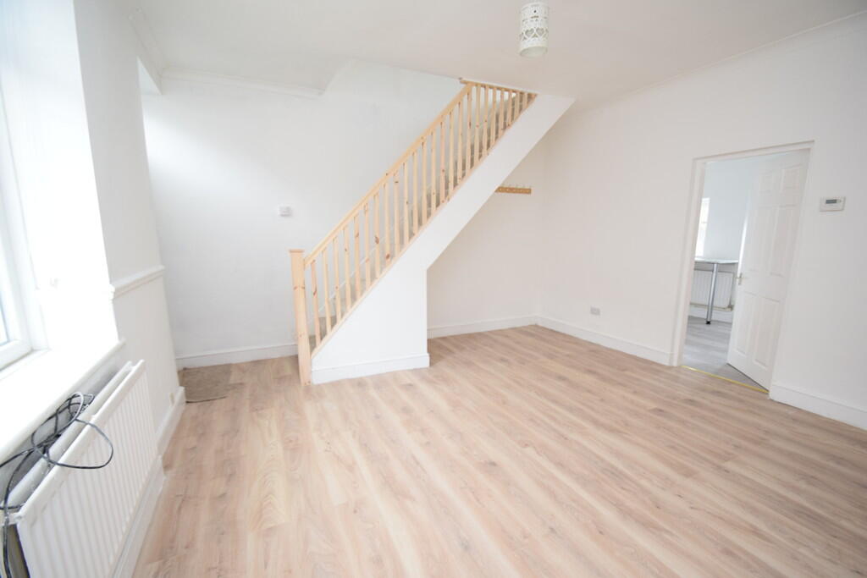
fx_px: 361
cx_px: 434
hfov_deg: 100.4
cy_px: 289
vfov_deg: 77.3
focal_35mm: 15
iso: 800
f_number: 5
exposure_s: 1/100
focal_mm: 10
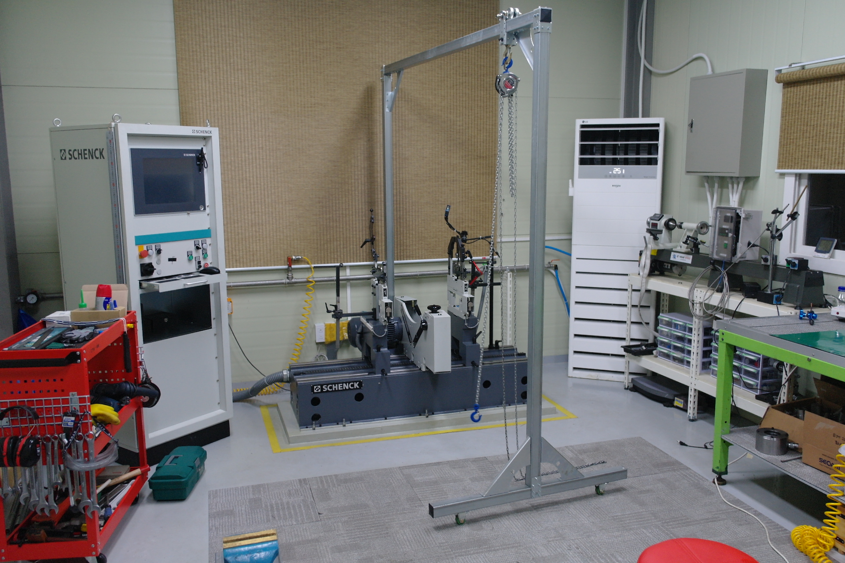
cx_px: 422
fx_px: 704
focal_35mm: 30
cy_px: 282
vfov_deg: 43.6
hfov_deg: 61.9
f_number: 3.5
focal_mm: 20
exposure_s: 1/30
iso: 400
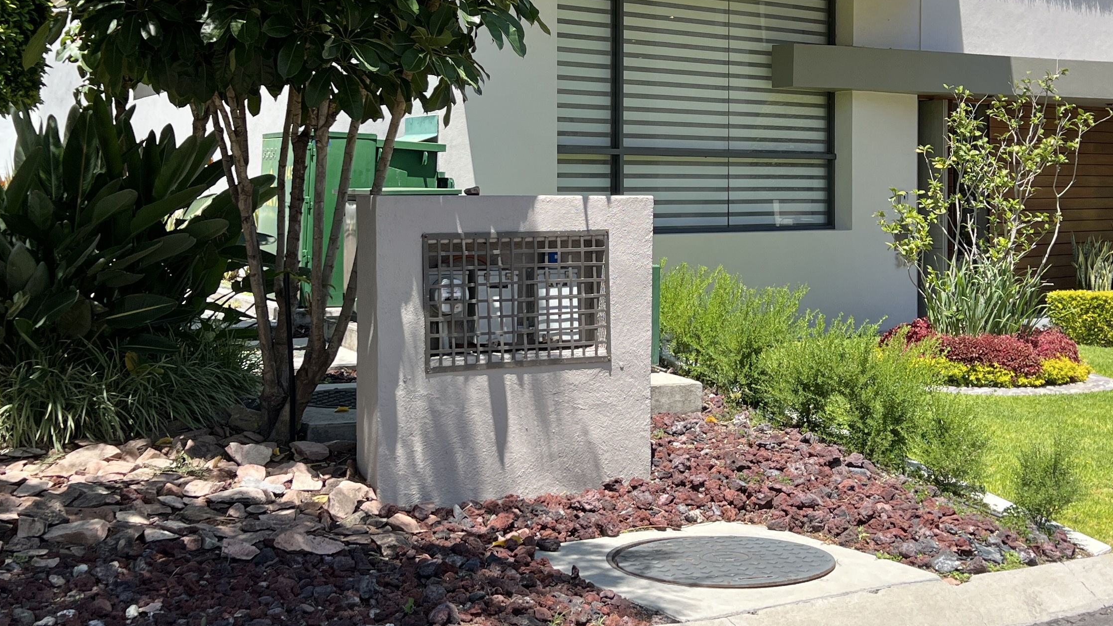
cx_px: 557
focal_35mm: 51
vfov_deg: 23.4
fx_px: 1505
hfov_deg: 40.6
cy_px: 205
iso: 50
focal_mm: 5.7
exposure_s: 1/2353
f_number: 1.5
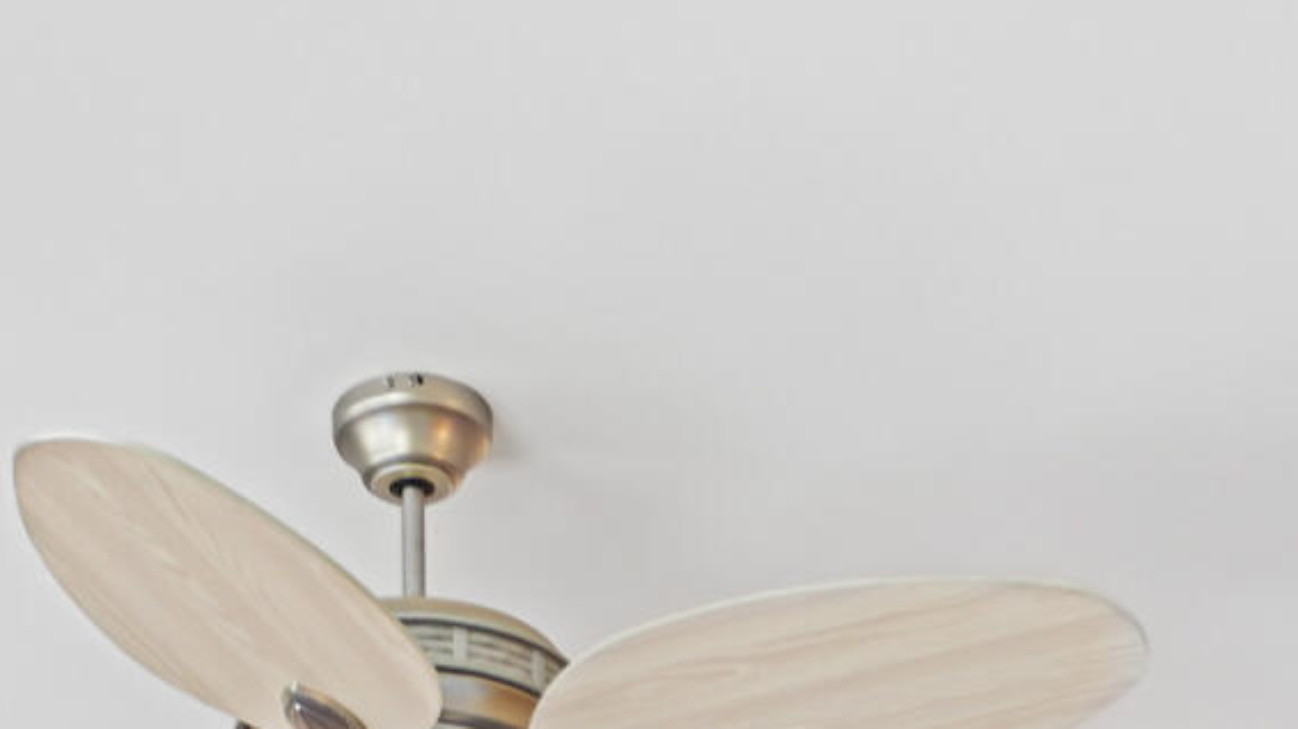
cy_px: 2258
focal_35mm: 112
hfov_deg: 19.0
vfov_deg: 8.7
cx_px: 447
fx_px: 3867
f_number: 4
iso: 100
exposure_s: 1/5
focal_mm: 13.5
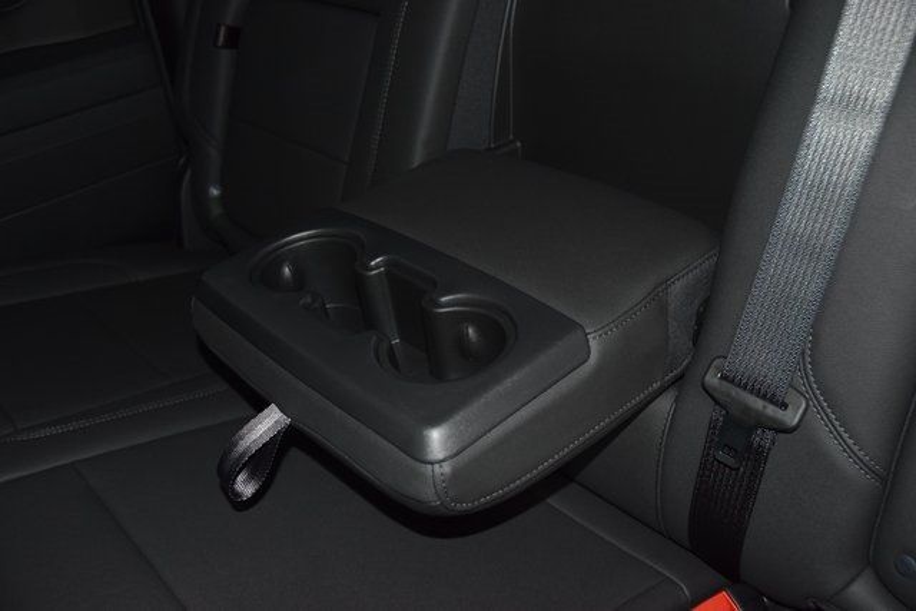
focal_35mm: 36
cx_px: 458
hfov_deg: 53.1
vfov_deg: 36.9
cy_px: 306
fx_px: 916
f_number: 3.8
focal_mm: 24
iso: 1250
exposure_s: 1/125
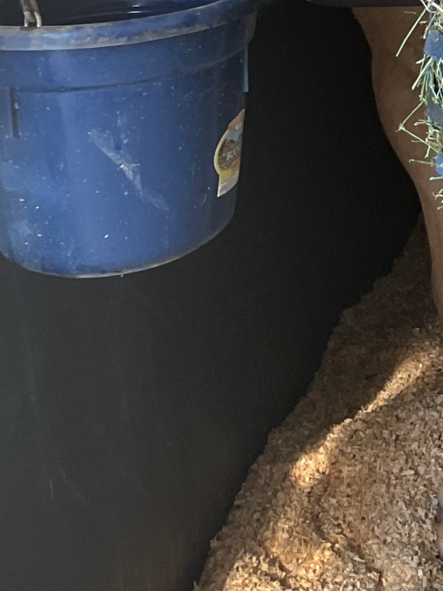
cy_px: -184
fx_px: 1673
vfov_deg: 18.6
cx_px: 795
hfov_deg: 13.5
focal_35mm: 98
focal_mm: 4.2
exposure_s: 1/111
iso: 125
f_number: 1.6
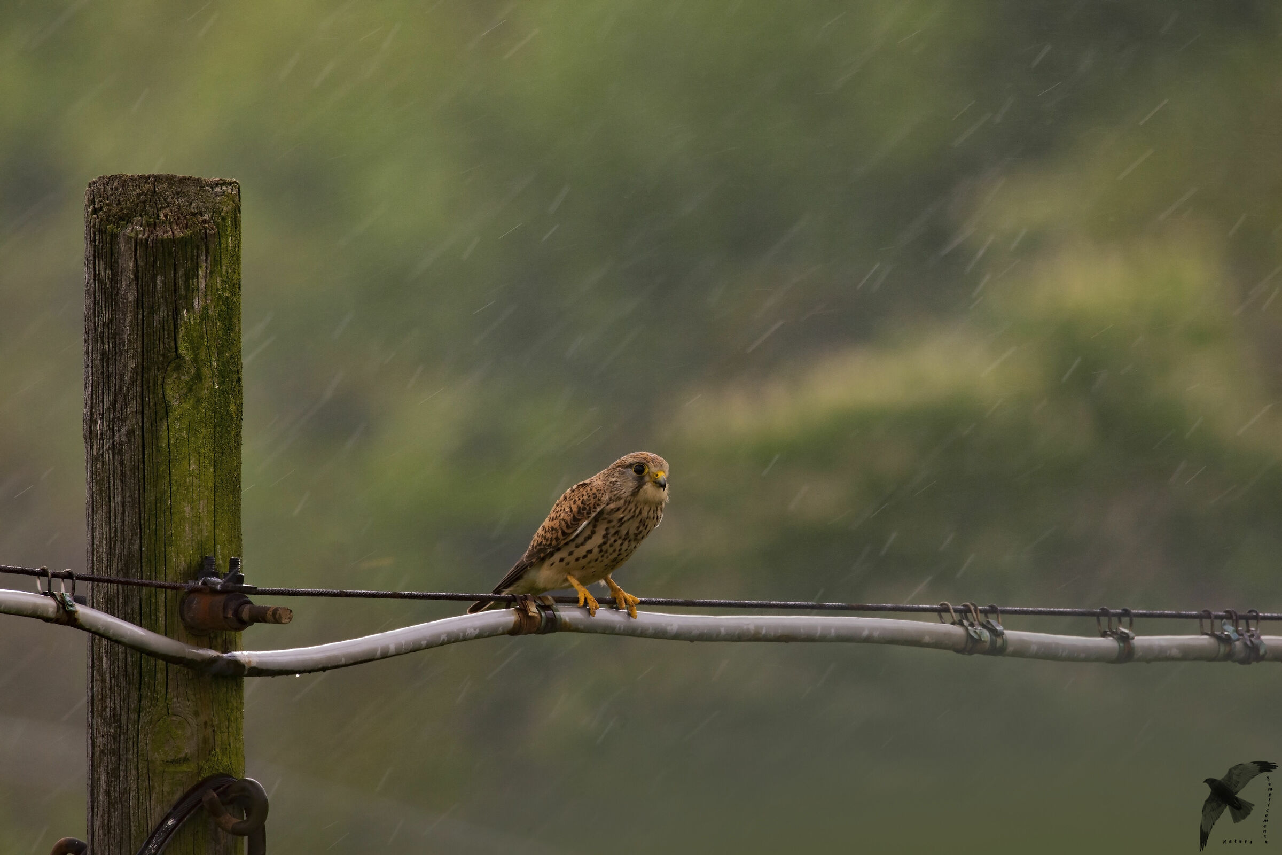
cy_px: 428
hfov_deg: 2.3
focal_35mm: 900
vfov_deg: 1.5
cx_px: 641
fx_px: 32047
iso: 800
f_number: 8
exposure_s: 1/200
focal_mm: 600
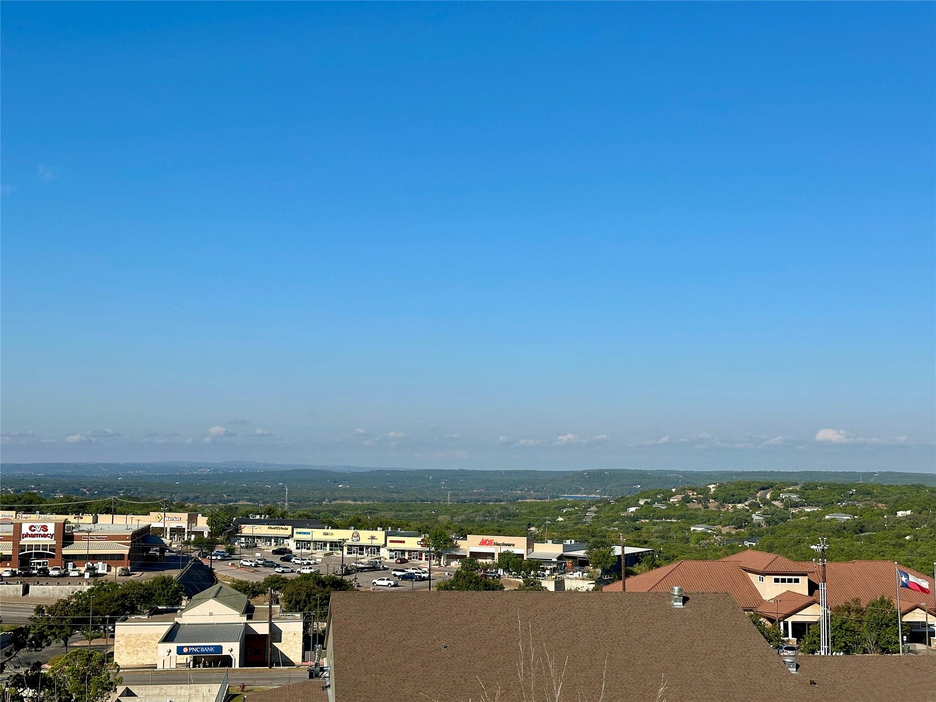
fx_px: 1298
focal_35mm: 48
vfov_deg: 30.3
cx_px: 468
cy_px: 351
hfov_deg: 39.7
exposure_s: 1/6623
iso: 64
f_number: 1.78
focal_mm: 6.86
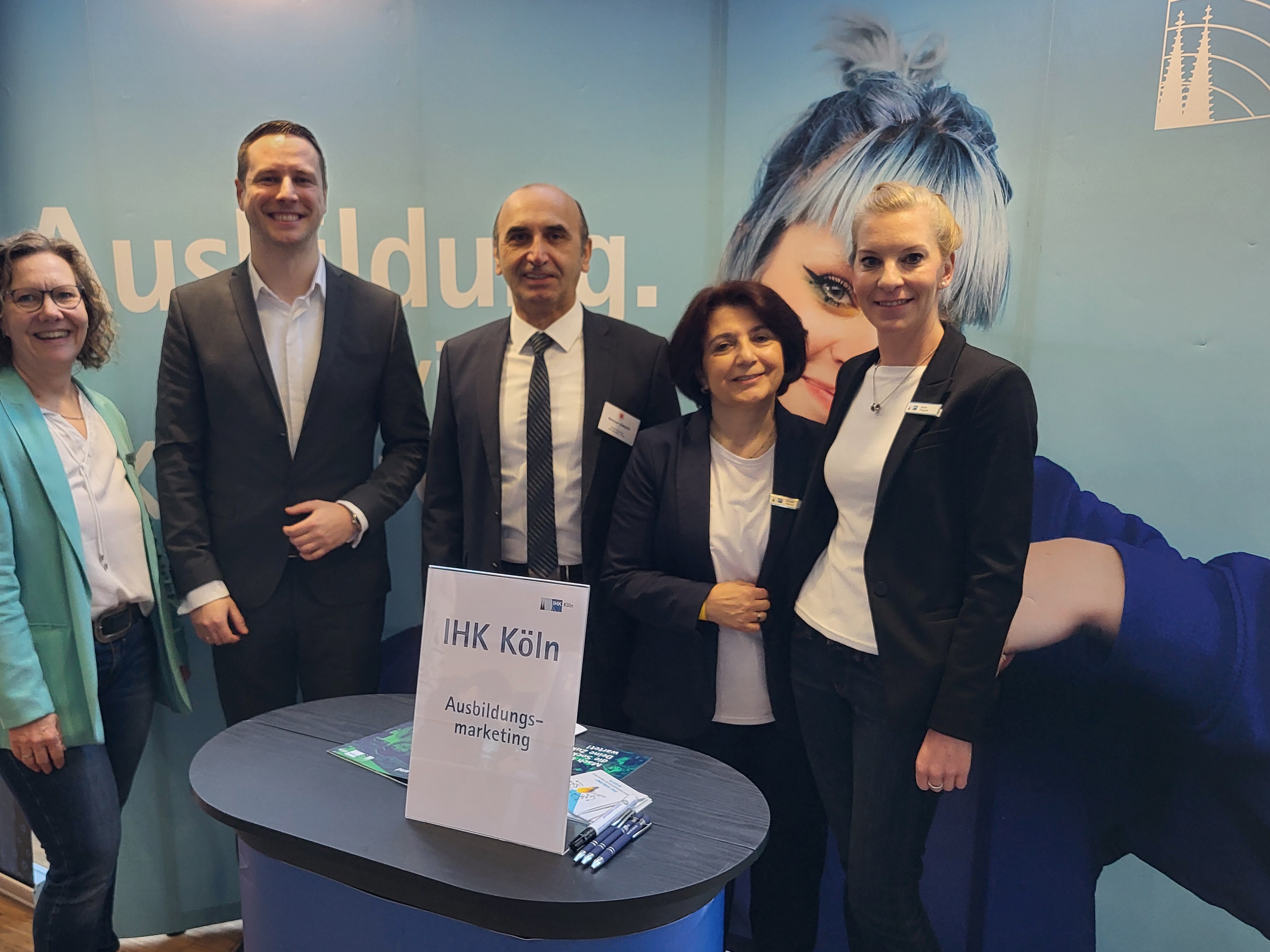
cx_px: 520
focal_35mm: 33
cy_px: 558
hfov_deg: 55.0
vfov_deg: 42.8
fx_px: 1211
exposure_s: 1/100
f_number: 1.8
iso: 200
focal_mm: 5.4
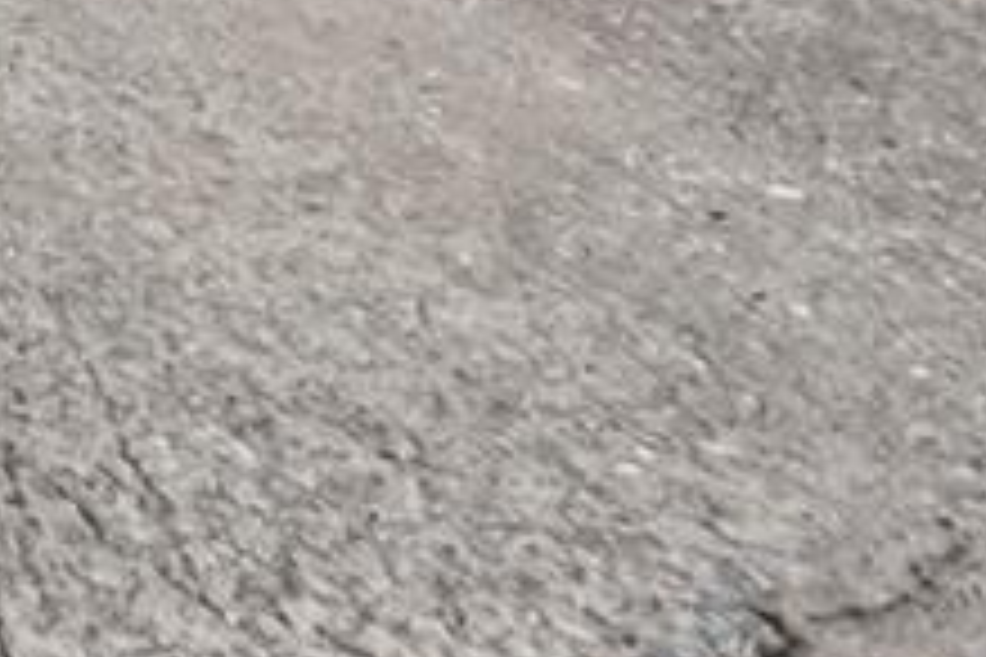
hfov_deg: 11.7
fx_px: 3204
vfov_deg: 8.7
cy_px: -1562
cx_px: -1792
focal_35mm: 117
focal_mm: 16
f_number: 9
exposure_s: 1/160
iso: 200
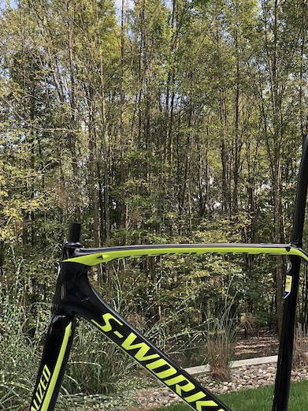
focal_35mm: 43
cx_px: 223
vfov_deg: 43.8
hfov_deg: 33.1
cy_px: 218
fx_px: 510
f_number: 1.8
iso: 20
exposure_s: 1/314
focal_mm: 4
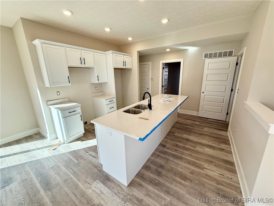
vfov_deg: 85.7
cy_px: 103
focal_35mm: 14
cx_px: 137
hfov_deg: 102.1
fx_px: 111
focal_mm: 2.22
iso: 64
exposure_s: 1/164
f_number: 2.2
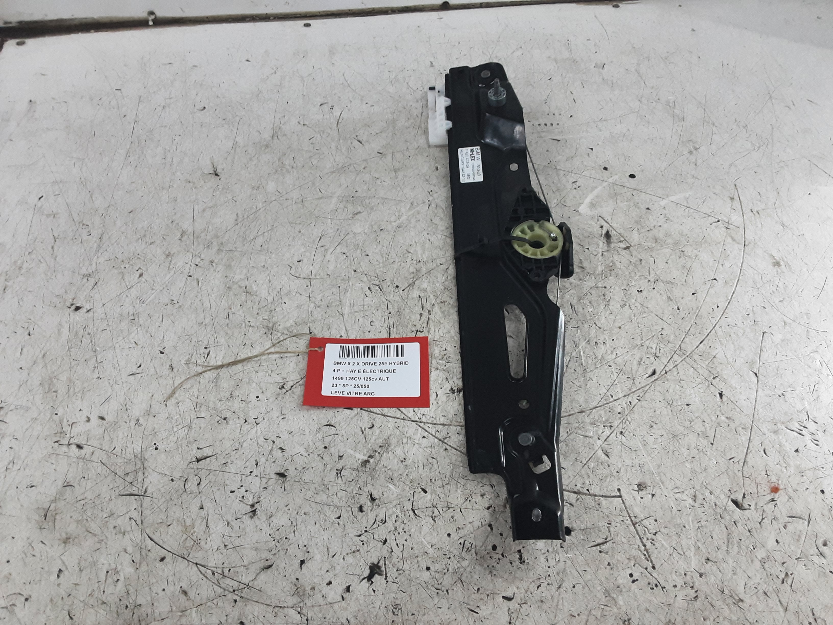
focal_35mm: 27
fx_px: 650
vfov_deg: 51.4
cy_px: 312
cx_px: 416
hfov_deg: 65.3
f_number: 1.9
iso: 125
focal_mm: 2.91
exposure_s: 1/50
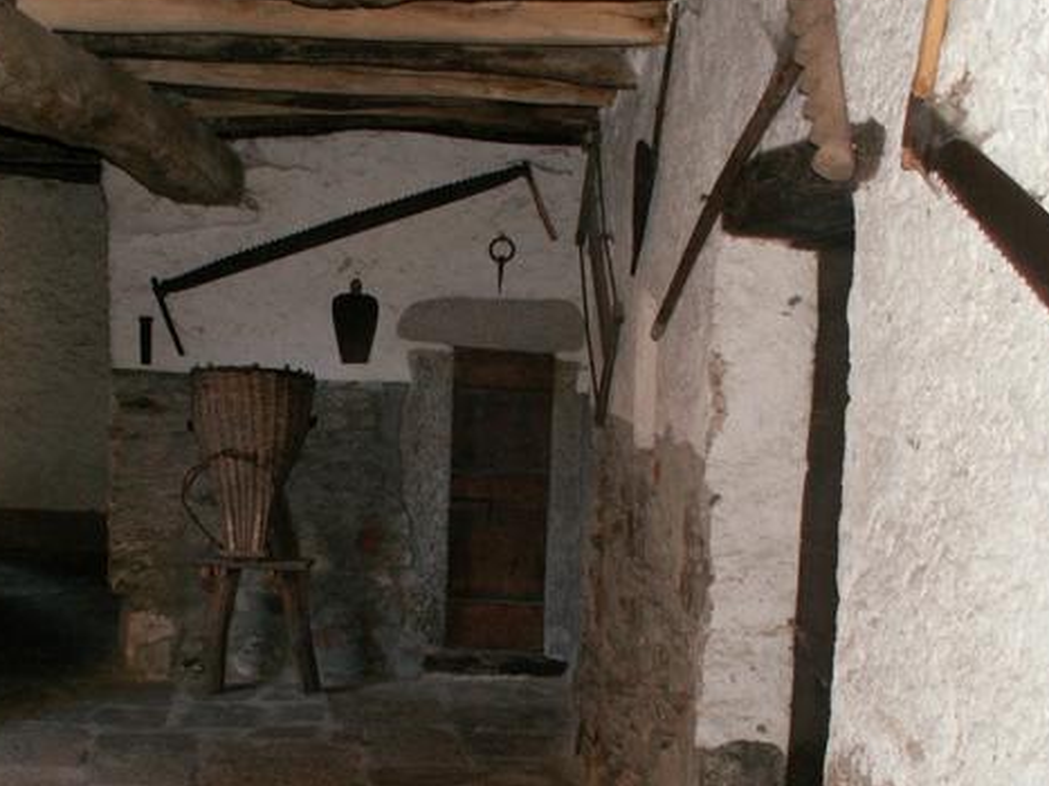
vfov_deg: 30.1
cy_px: 503
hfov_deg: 39.4
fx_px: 1454
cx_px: 400
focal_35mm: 48
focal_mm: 5.86
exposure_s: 1/40
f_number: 2.8
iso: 160
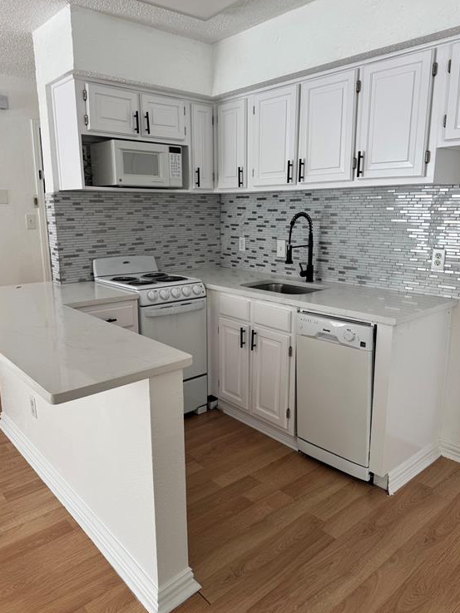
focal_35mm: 25
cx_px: 231
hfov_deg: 54.9
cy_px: 296
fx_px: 443
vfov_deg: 69.4
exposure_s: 1/121
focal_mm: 6.76
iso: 80
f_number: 1.78
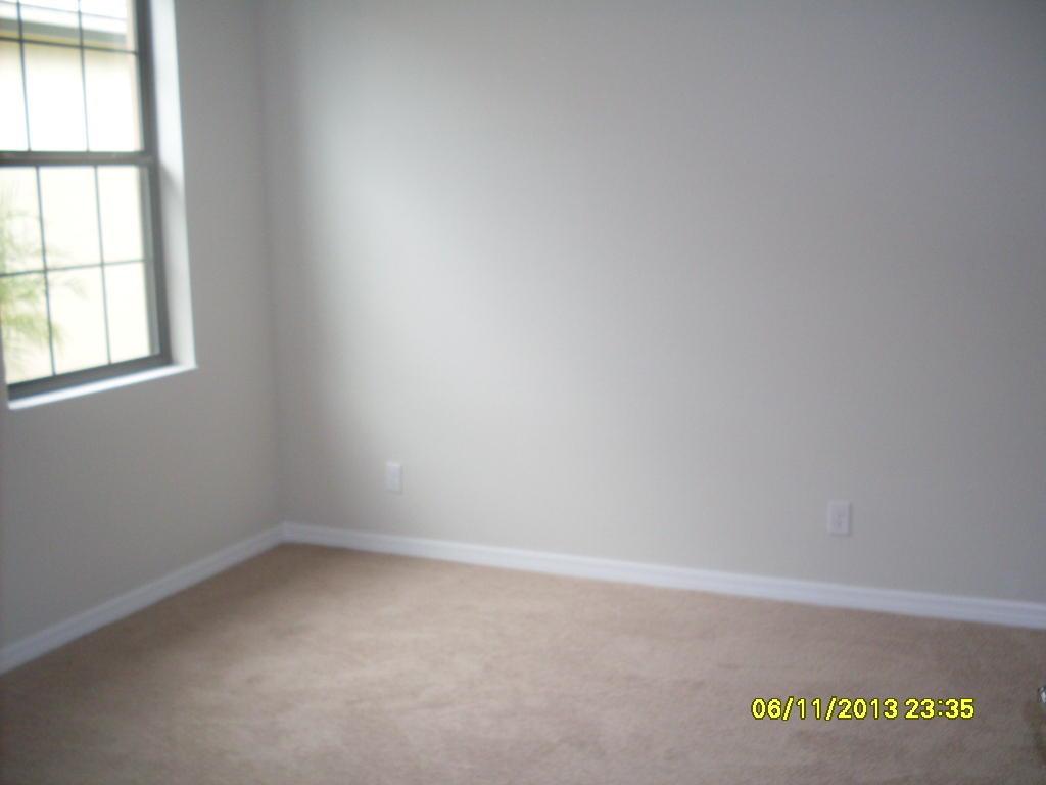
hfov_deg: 49.0
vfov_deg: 37.7
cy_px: 392
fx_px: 1148
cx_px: 523
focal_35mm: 38
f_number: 2.8
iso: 100
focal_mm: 6.3
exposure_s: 1/45
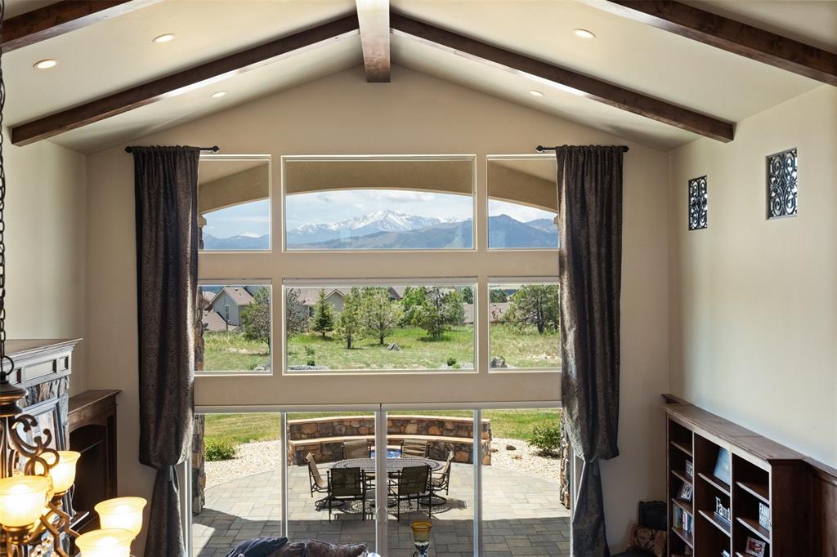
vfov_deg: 37.8
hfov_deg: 54.4
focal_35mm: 35
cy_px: 278
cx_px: 418
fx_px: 813
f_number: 6.7
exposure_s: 1/60
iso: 1000
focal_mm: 35
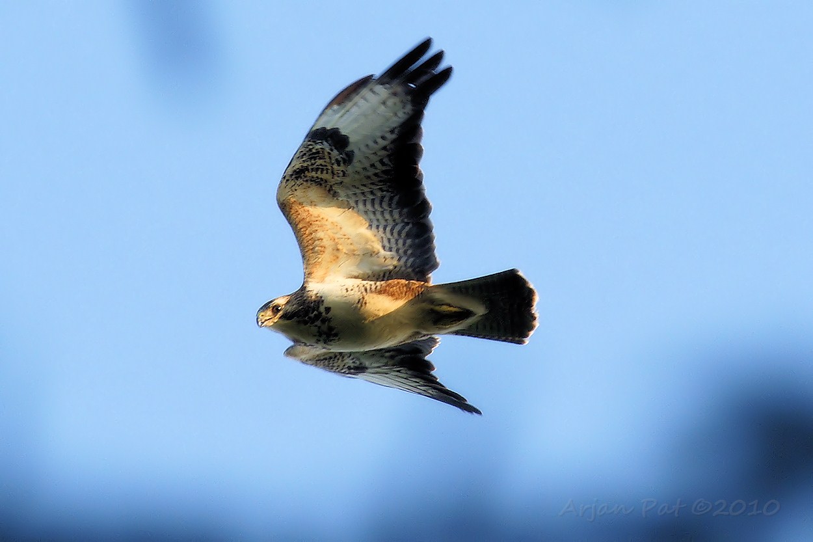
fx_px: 10160
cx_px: 406
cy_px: 271
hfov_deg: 4.6
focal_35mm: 450
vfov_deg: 3.1
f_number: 5.6
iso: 400
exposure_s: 1/500
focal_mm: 300
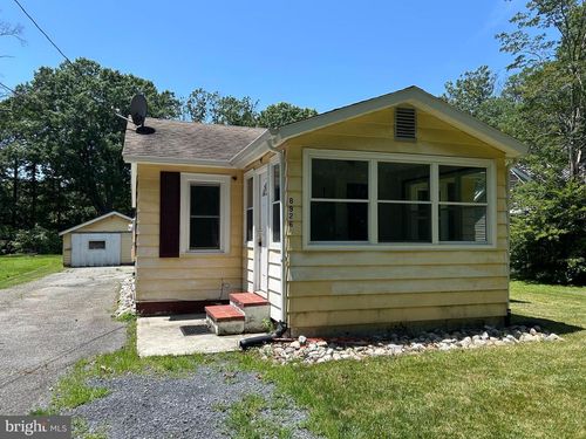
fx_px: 440
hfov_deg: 67.3
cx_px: 293
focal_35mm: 26
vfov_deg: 53.1
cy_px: 220
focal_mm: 5.7
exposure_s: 1/2695
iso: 50
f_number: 1.5
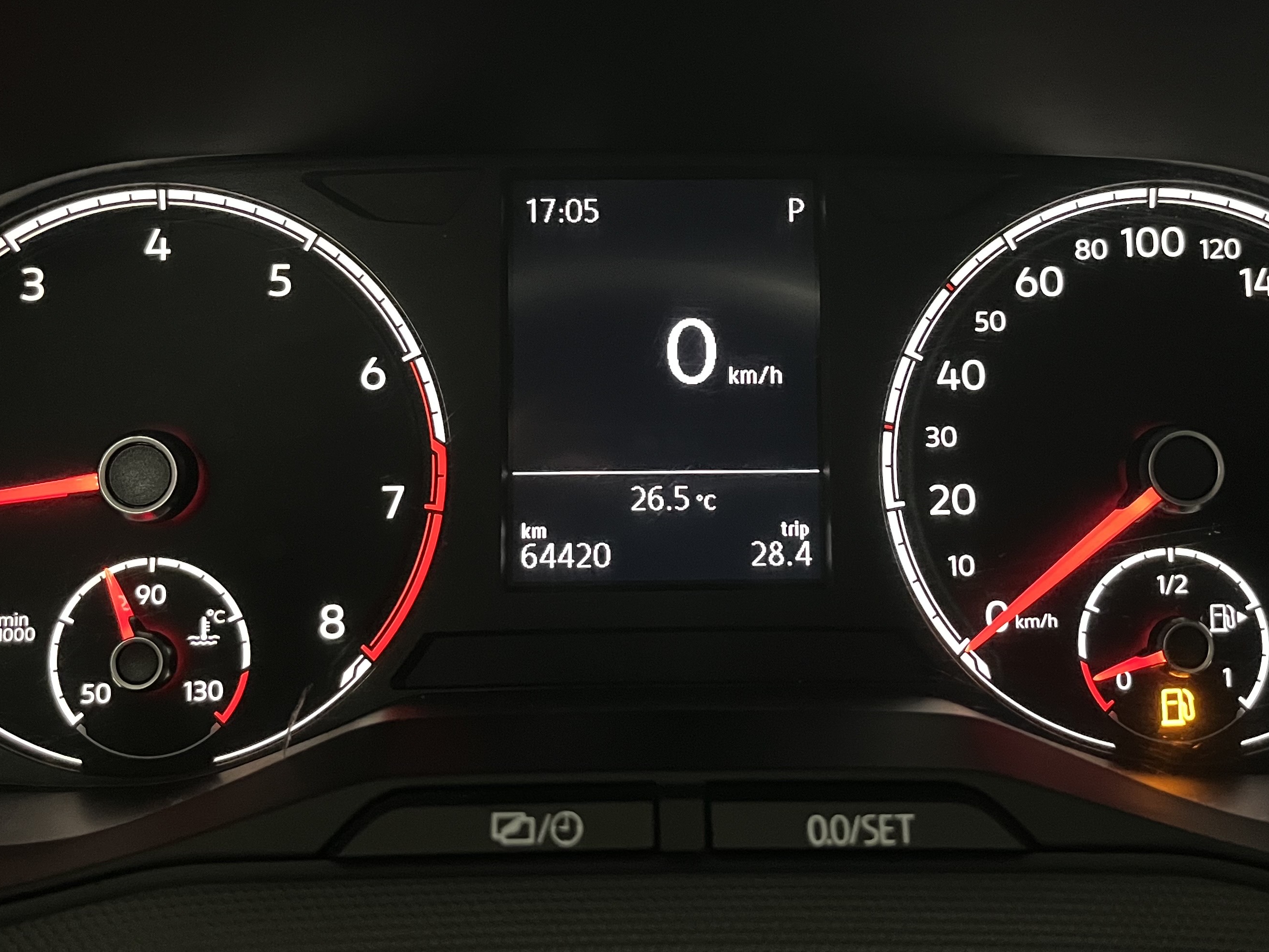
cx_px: 670
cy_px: 398
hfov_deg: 46.8
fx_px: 1466
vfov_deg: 35.9
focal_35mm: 40
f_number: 1.6
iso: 1000
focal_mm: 5.1
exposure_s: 1/20
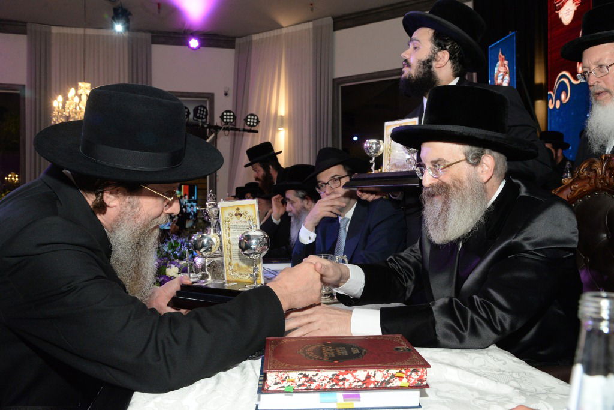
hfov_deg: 61.9
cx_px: 307
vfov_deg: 43.6
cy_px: 205
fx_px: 512
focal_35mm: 30
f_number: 7.1
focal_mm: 30
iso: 2500
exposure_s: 1/100
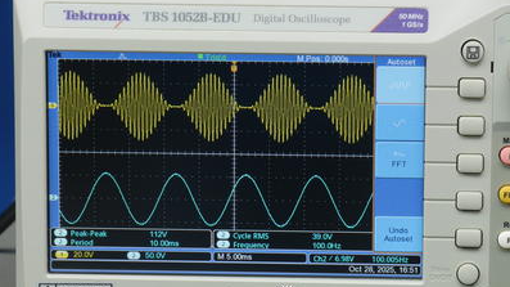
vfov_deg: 5.4
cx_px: 254
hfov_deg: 9.6
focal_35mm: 224
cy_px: 166
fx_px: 3028
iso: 400
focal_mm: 102
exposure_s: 1/10
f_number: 11
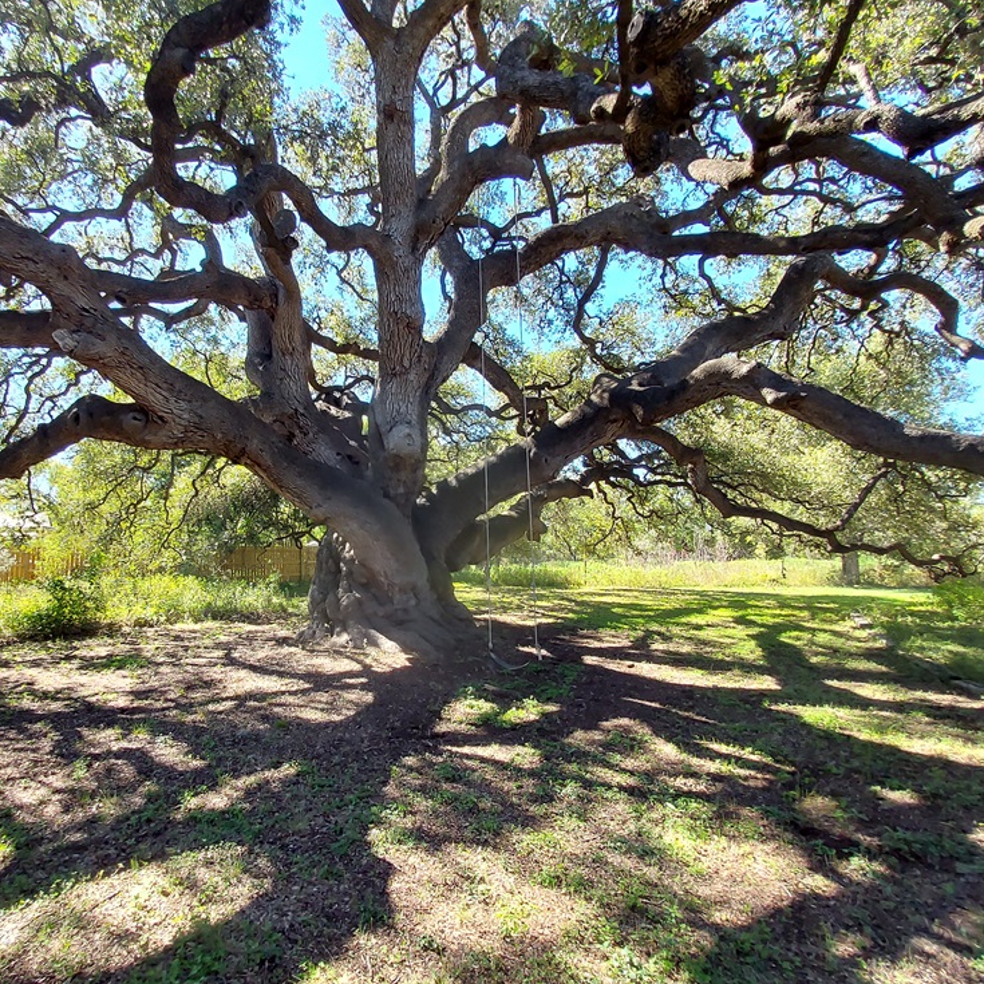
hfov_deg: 85.5
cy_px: 473
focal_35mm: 16
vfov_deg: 87.4
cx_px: 361
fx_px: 515
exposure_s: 1/149
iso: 50
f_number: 2.2
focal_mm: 1.42
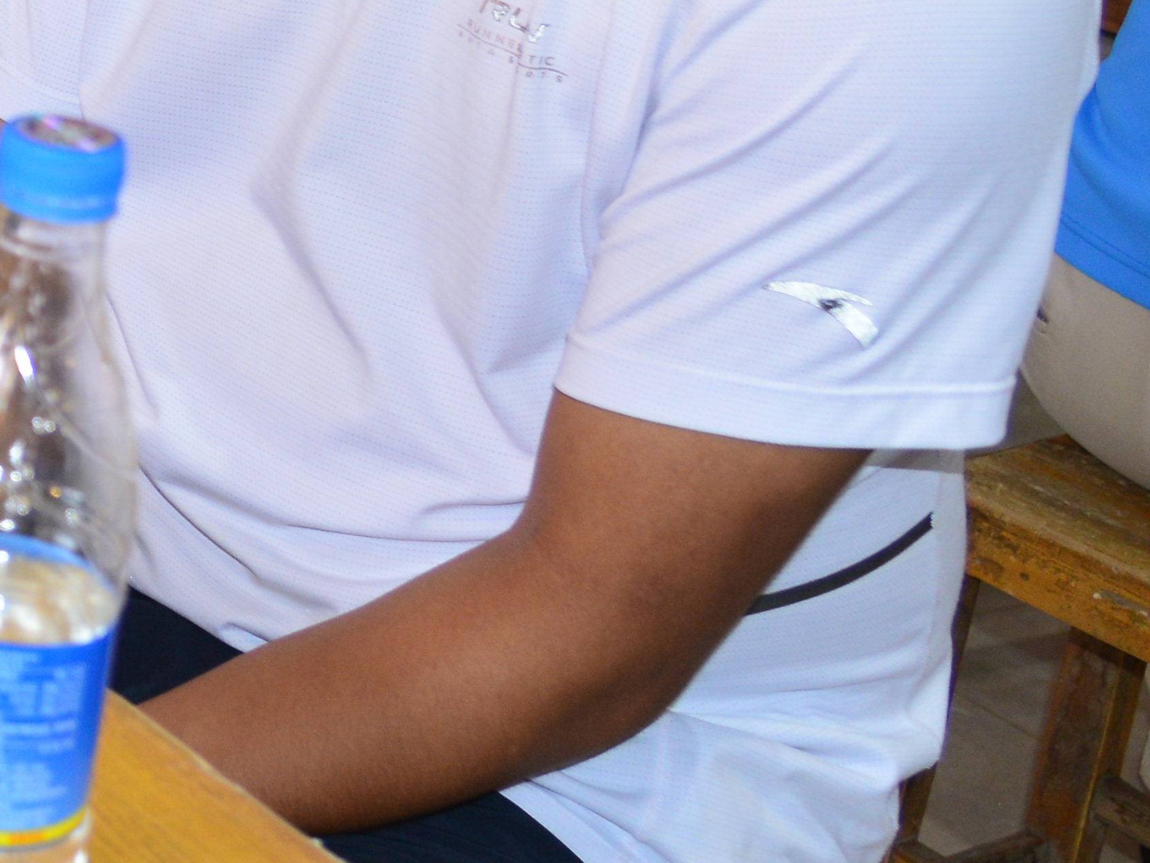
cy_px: -105
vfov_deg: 14.3
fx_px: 3356
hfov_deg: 16.5
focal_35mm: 101
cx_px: -860
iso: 640
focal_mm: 24
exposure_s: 1/125
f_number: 4
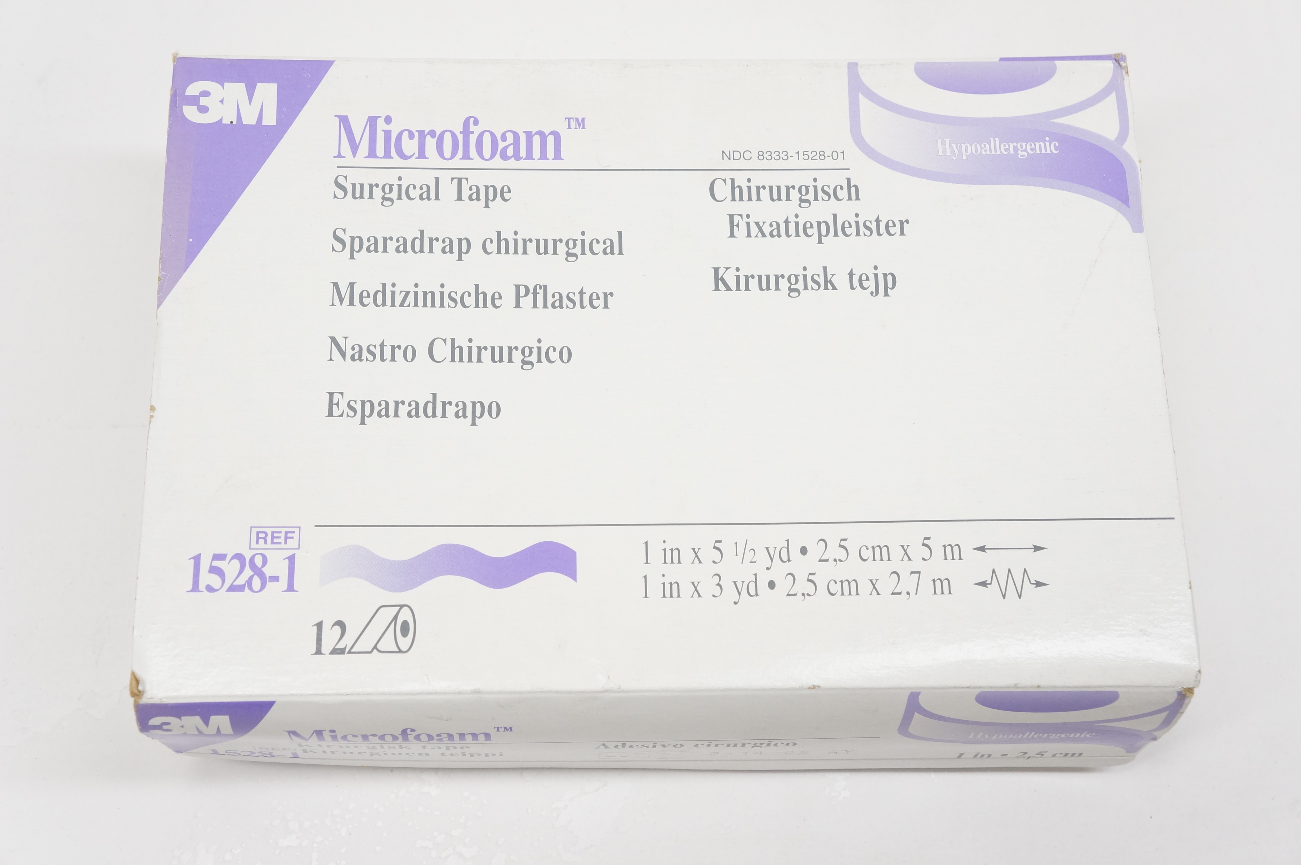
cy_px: 432
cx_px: 650
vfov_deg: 28.0
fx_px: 1733
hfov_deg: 41.2
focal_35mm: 48
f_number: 7.1
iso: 800
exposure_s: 1/100
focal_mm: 32
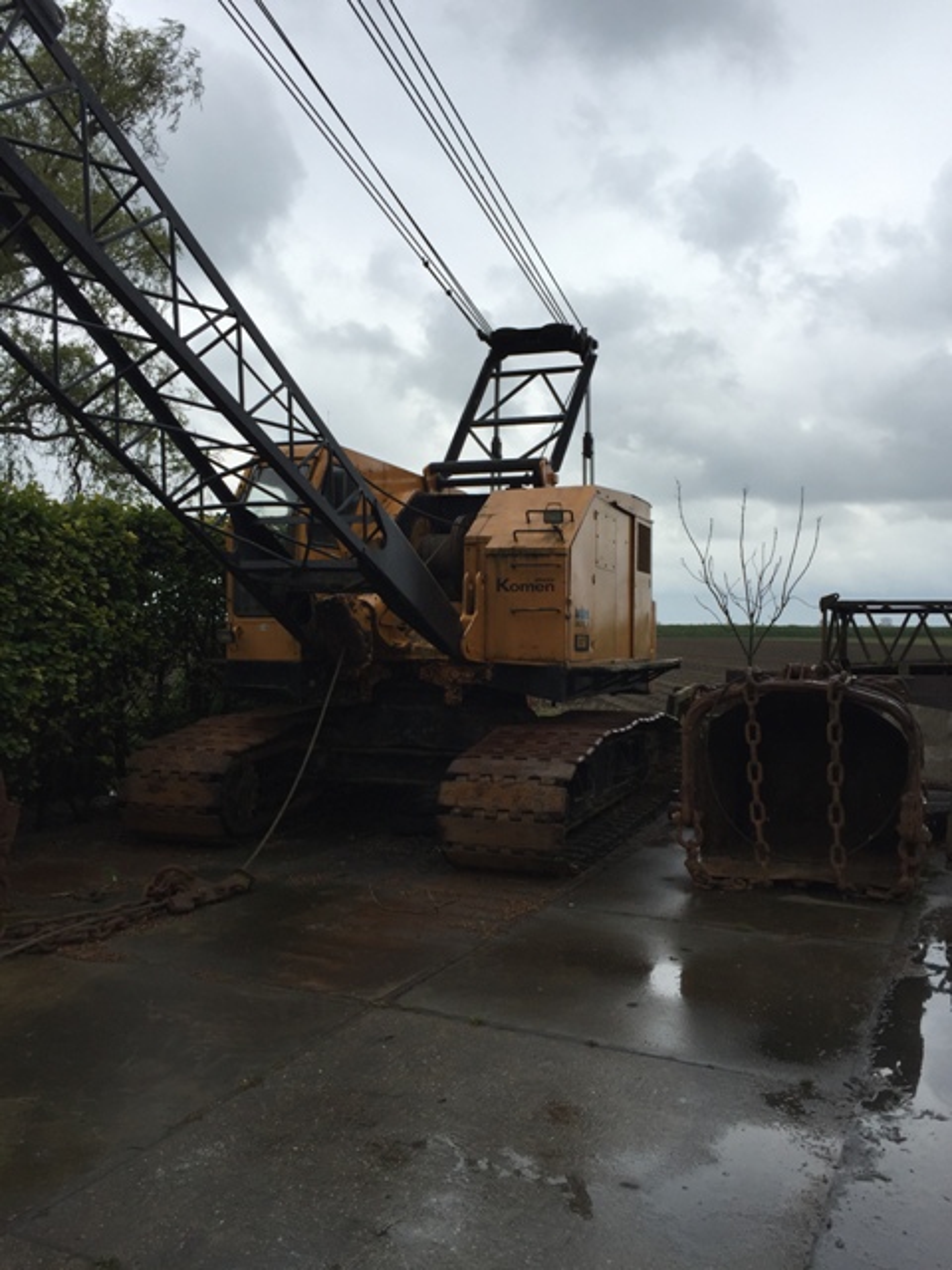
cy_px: 635
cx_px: 476
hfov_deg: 48.2
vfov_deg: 61.7
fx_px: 1063
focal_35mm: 29
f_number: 2.2
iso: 32
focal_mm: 4.15
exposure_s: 1/1582
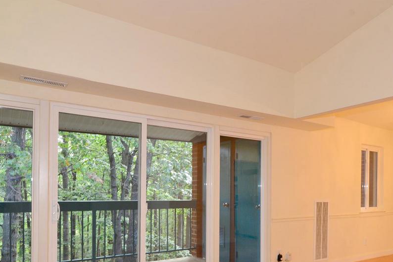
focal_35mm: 29
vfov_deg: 43.9
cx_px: 234
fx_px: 317
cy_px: 189
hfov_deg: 63.1
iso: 1250
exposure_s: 1/50
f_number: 7.1
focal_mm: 16
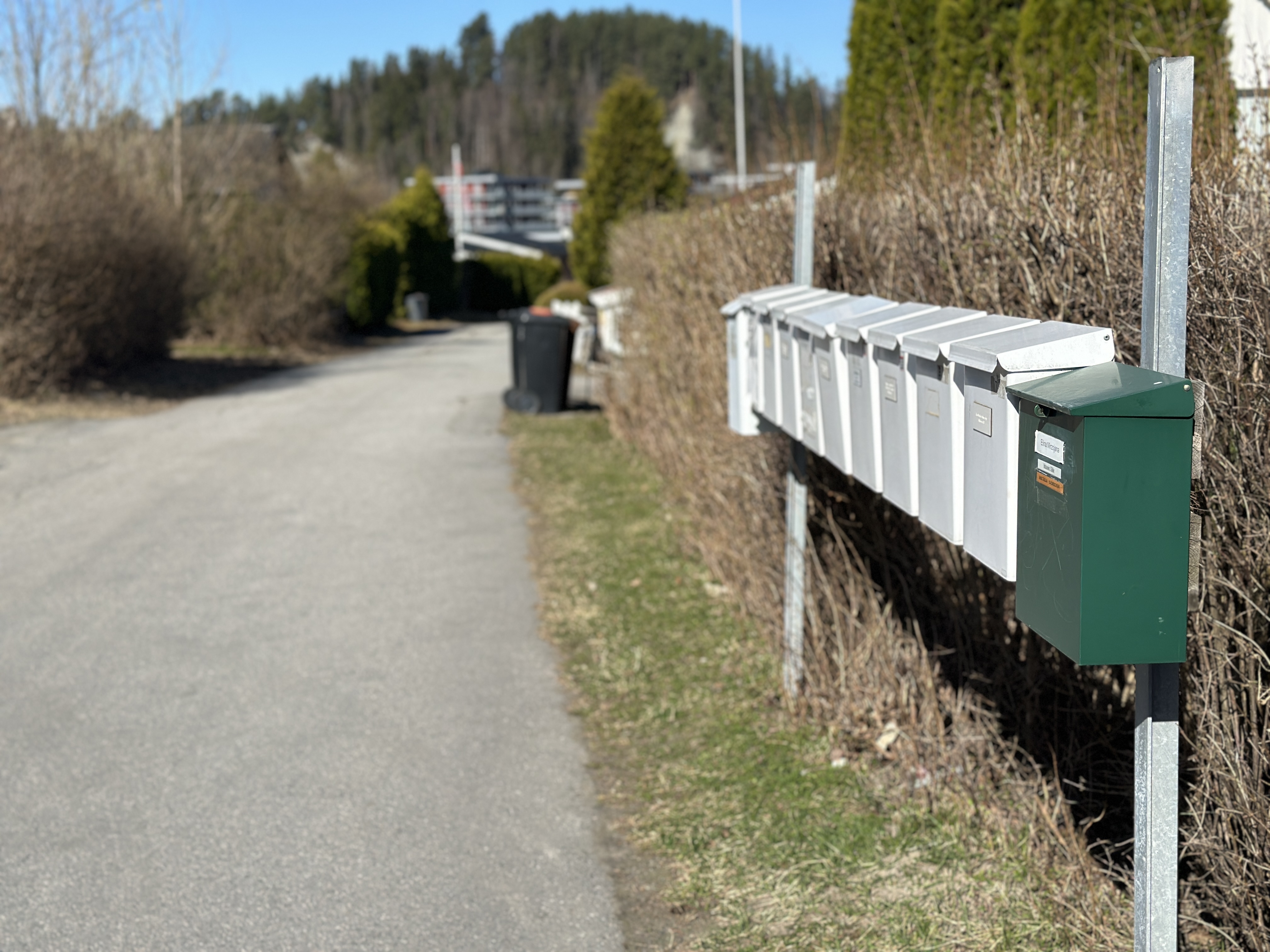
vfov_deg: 30.3
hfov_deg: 39.7
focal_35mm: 48
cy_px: 476
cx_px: 635
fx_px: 1761
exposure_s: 1/8197
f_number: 1.78
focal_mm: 6.86
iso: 100
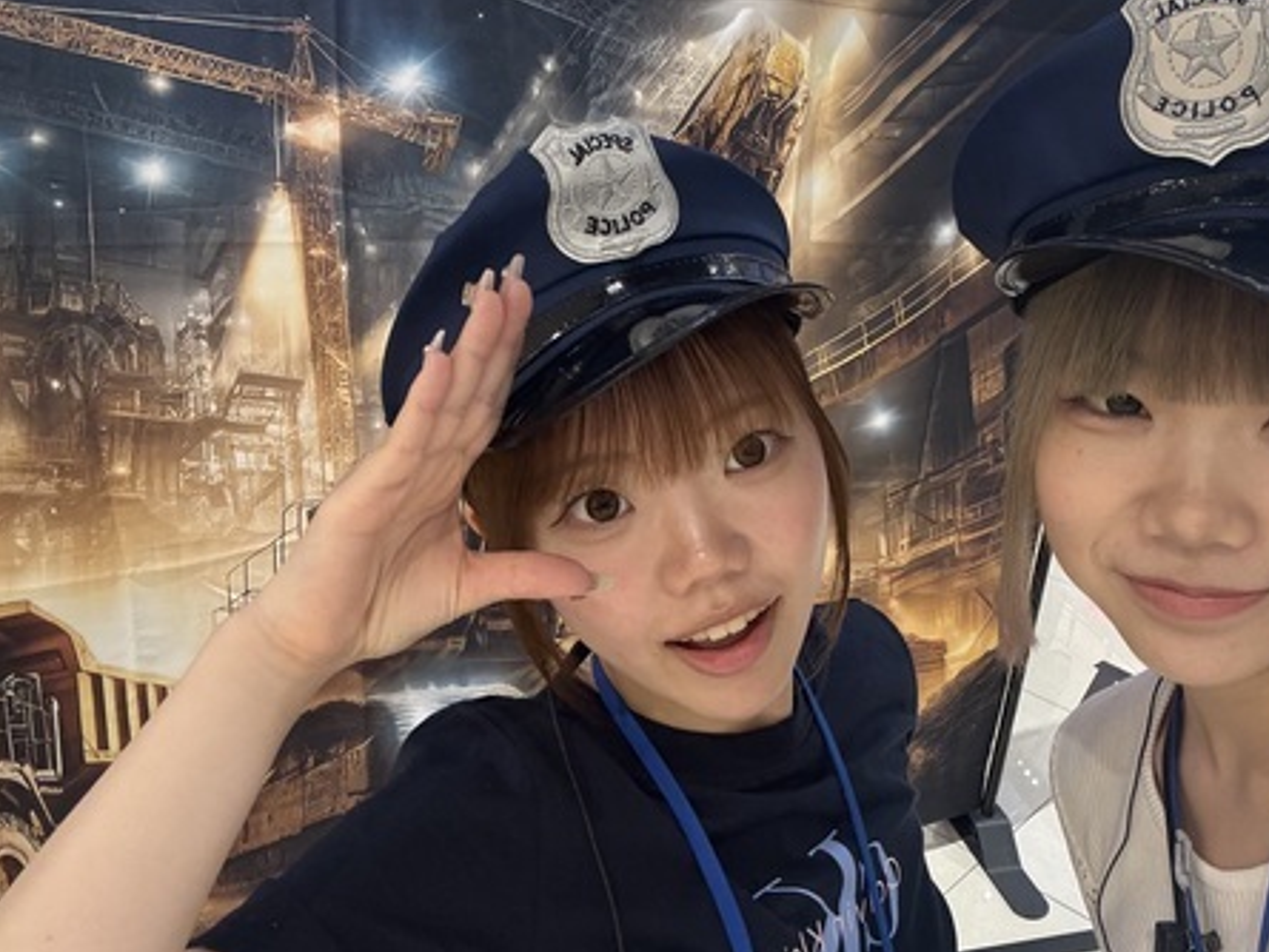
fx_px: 1137
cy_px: 476
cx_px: 753
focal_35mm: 31
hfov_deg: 57.9
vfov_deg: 45.5
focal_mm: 2.69
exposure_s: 1/54
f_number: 1.9
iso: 100
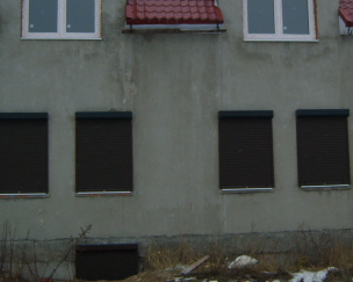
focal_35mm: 72
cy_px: 95
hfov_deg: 26.3
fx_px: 752
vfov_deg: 21.2
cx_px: 235
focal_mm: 7.4
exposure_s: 1/250
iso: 50
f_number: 2.8
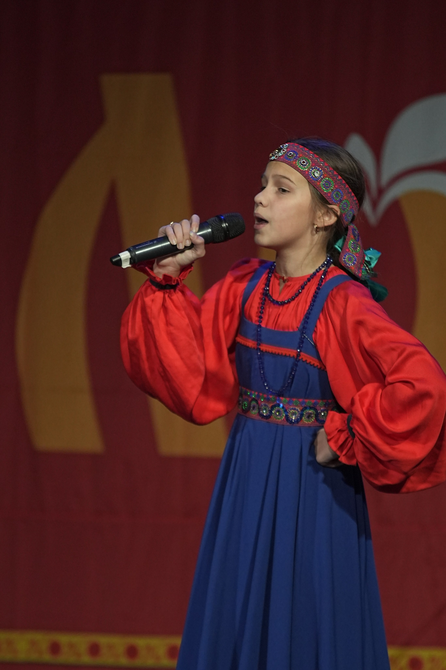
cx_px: 223
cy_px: 335
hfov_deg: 4.6
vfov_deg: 6.9
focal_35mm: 300
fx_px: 5575
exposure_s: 1/400
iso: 2000
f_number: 4
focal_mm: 200
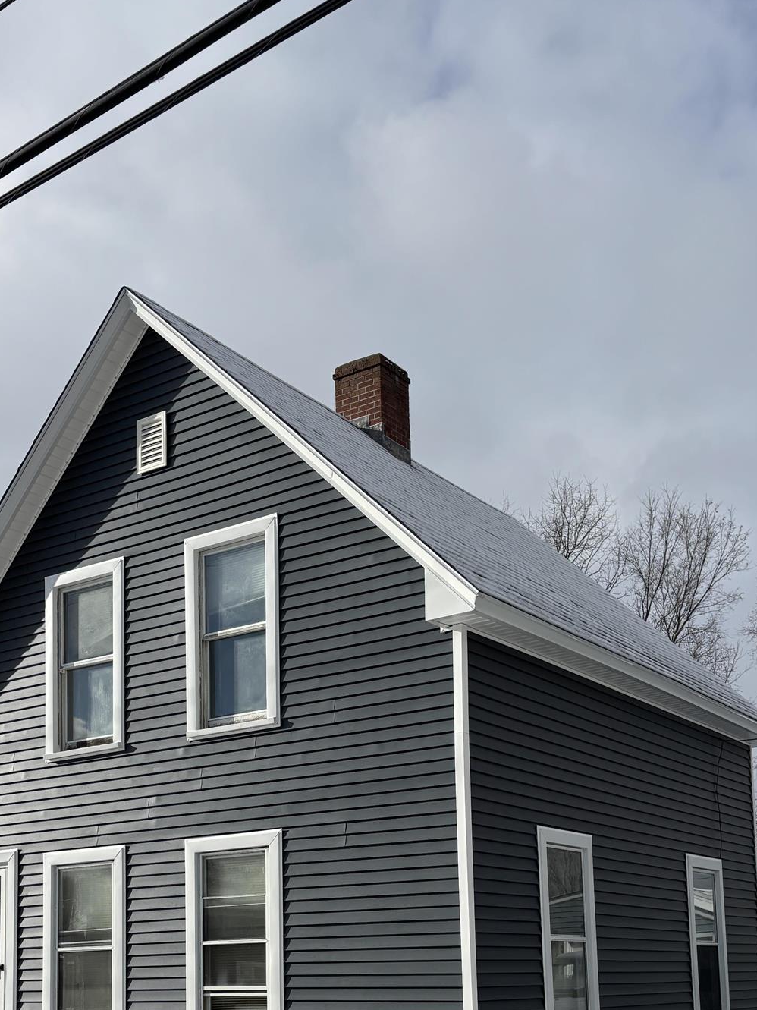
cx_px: 288
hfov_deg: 32.0
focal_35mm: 45
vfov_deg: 40.1
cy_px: 830
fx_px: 1312
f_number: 1.6
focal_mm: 5.96
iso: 50
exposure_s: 1/6329
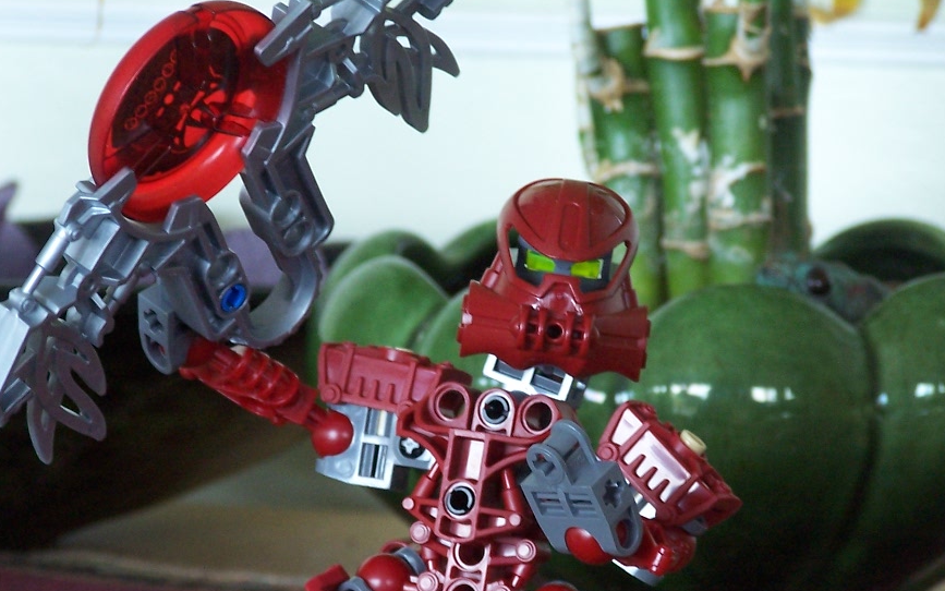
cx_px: 473
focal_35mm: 248
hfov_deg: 8.5
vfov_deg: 5.3
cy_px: 426
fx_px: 6387
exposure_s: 1/8
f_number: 3.2
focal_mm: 28
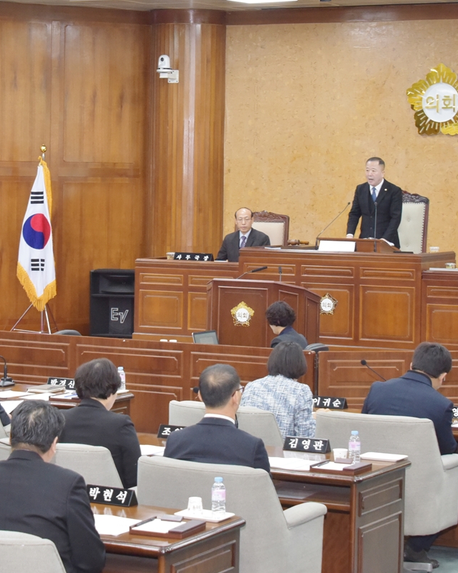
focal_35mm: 106
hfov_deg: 14.5
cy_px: 172
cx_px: 165
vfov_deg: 18.0
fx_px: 1795
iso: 2000
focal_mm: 50
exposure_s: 1/60
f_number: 8
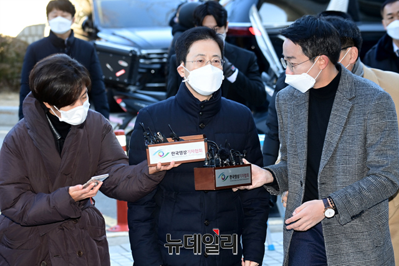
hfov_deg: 15.2
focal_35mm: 135
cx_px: 200
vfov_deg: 10.2
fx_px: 1496
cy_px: 133
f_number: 6.3
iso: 1250
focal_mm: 135
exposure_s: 1/250
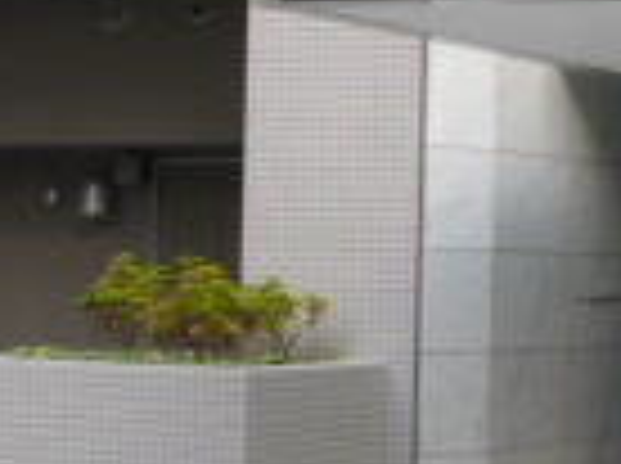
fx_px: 2328
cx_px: 770
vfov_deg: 11.4
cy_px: 185
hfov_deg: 14.6
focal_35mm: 130
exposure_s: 1/60
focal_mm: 5
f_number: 3.1
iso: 100
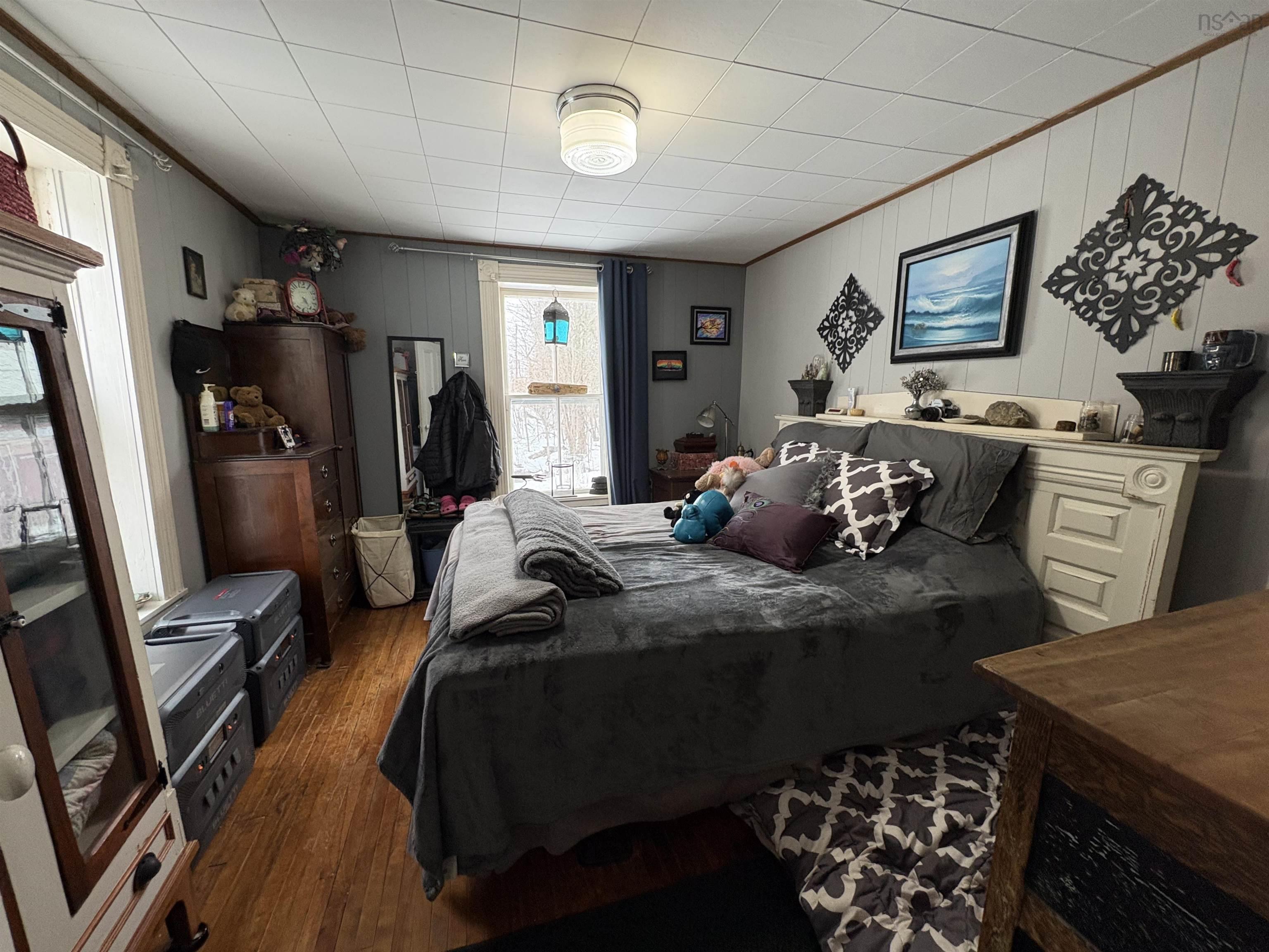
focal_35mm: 14
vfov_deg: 85.7
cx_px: 634
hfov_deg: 102.1
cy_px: 476
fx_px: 513
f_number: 2.2
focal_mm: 2.22
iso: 400
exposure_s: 1/120
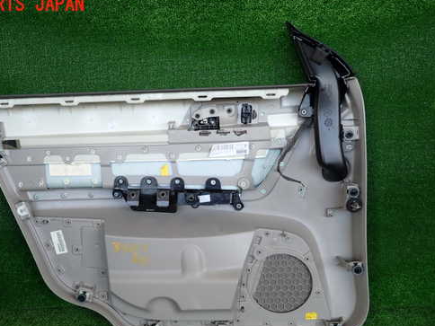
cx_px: 191
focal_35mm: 31
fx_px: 390
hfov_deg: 58.2
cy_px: 196
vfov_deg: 45.2
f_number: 2
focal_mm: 4.5
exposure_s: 1/125
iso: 125
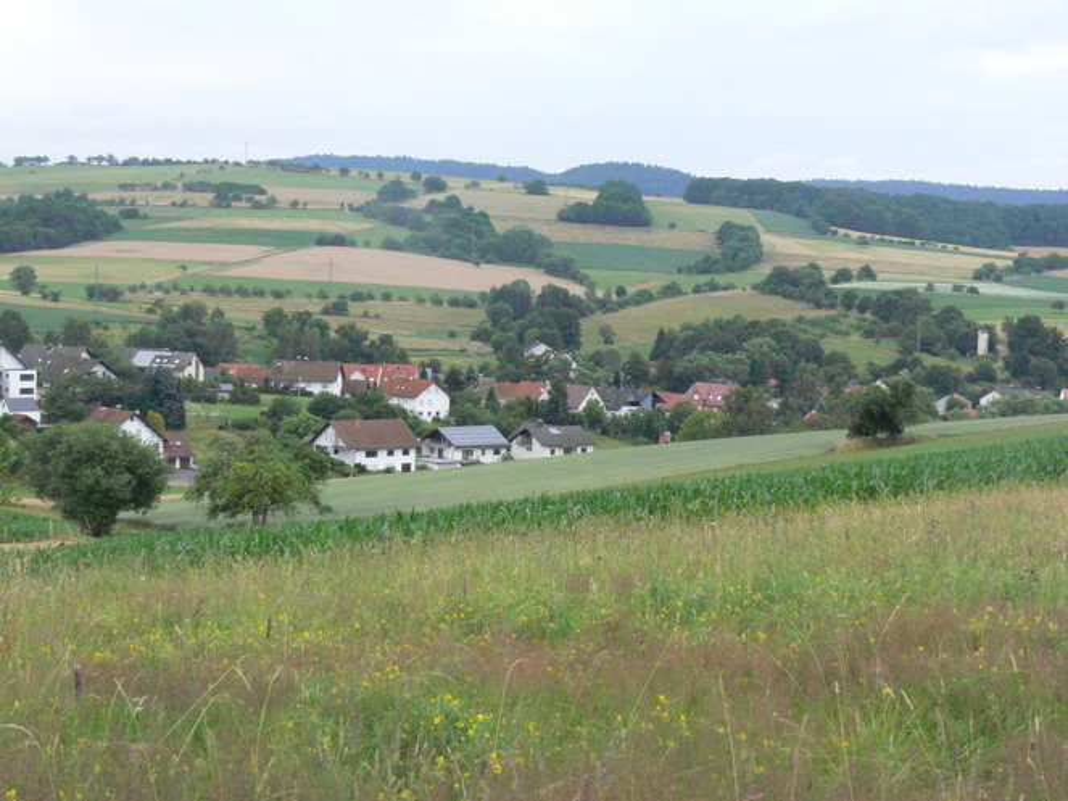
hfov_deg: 27.0
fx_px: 2221
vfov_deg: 20.4
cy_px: 400
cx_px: 534
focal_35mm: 72
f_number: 5.6
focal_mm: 15.2
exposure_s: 1/320
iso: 400
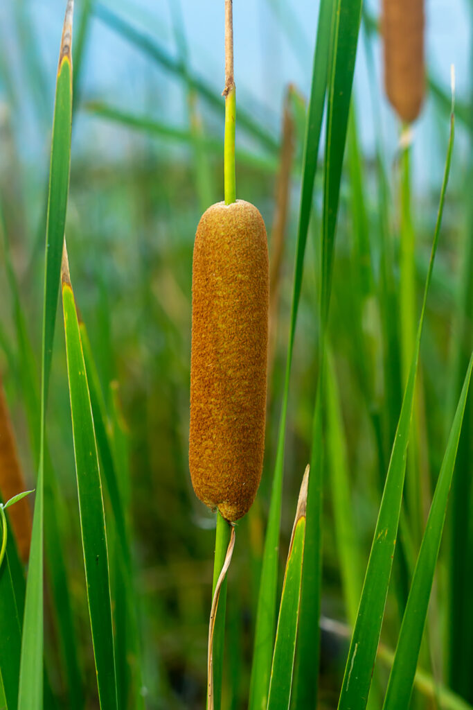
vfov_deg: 13.7
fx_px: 2955
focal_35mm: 150
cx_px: 236
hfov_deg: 9.2
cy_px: 355
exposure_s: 1/160
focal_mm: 100
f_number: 7.1
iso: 320
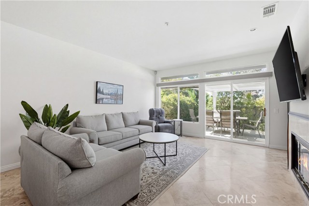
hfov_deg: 96.7
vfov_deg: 73.8
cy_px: 103
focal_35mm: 16
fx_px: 137
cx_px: 154
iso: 320
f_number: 8
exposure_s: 1/320
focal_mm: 16
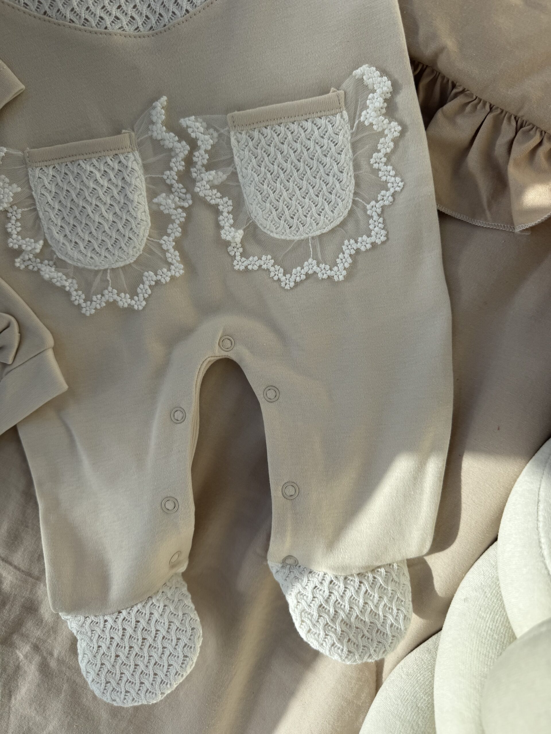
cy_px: 367
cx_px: 276
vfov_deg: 71.6
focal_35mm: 24
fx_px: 509
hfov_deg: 56.8
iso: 80
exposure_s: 1/3802
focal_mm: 6.76
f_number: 1.78
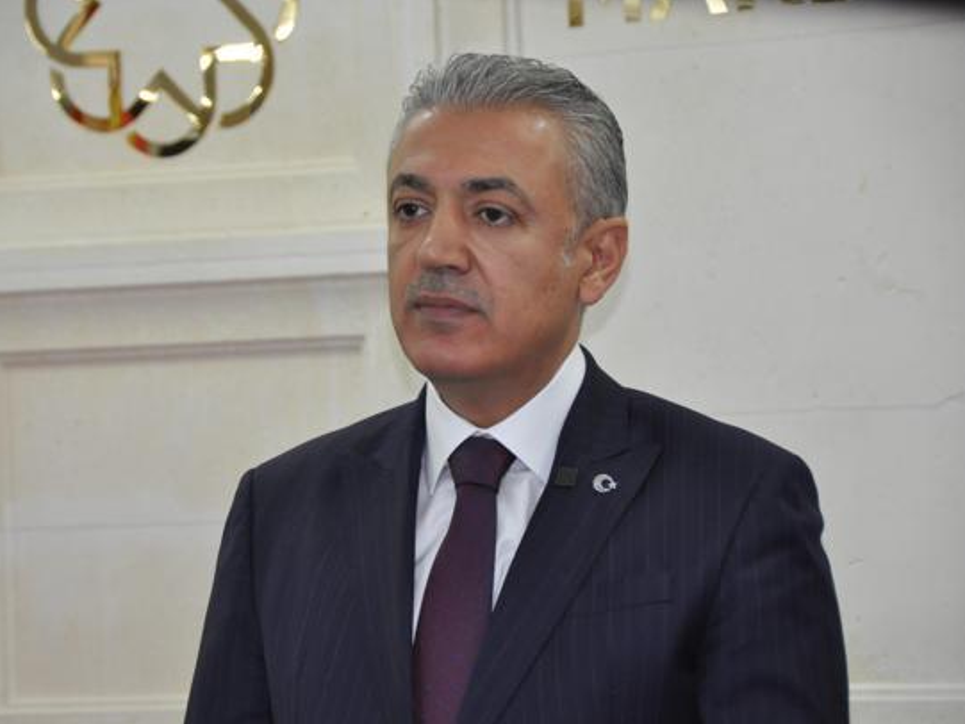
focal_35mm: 184
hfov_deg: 10.7
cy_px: 364
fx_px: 5131
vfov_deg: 8.1
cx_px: 429
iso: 800
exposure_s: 1/60
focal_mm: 112
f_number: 5.3
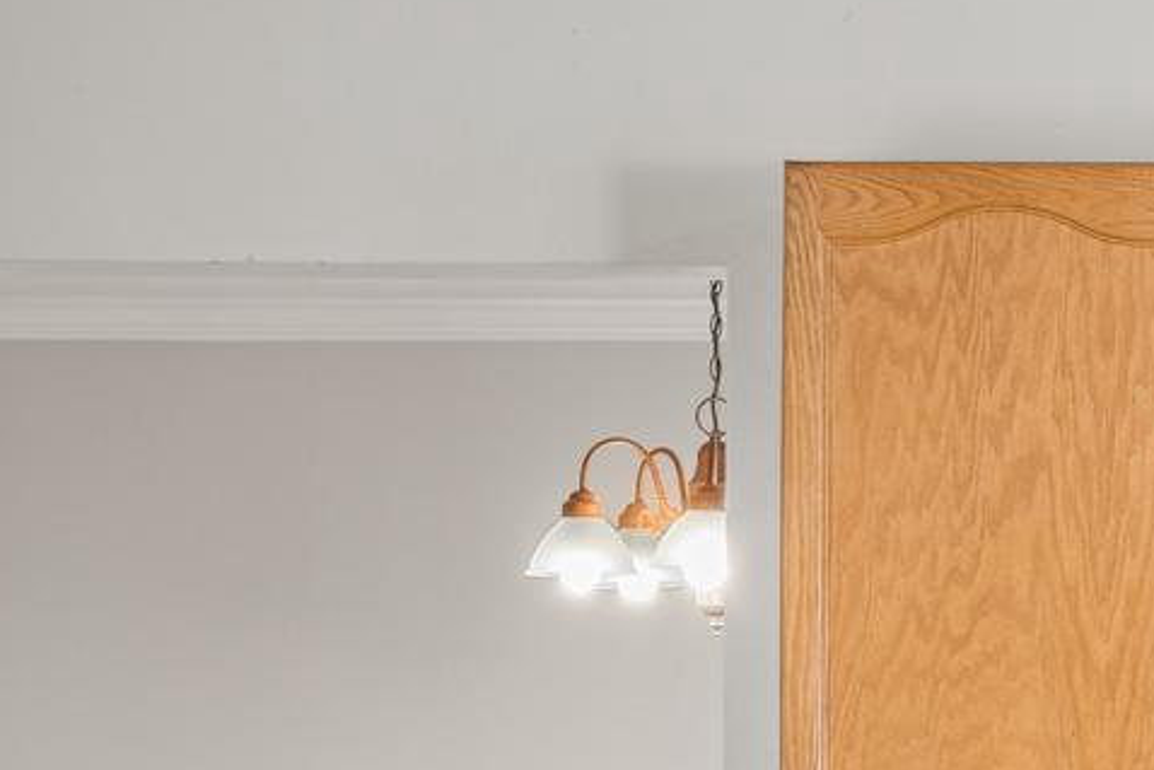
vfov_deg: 9.1
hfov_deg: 13.6
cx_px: 1055
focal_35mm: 150
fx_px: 4810
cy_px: 879
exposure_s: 1/2
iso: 400
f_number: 9
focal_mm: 35
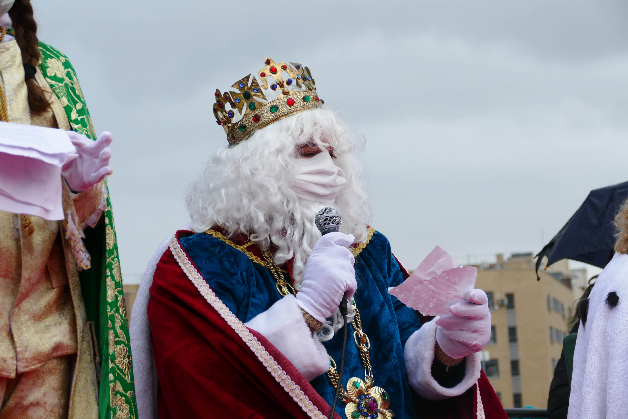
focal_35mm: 105
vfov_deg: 13.0
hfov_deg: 19.5
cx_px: 314
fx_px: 1832
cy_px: 210
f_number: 3.9
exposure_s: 1/80
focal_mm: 38.48
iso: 160
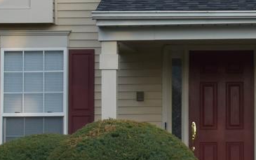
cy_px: 7
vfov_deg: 4.9
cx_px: 340
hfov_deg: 7.8
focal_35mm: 266
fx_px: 1855
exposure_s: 1/500
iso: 200
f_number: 4.2
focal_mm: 31
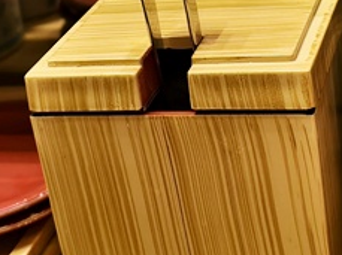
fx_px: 1016
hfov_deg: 19.1
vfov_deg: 13.9
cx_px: 178
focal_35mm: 103
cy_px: -57
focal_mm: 6.54
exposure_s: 1/120
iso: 229
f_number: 1.57
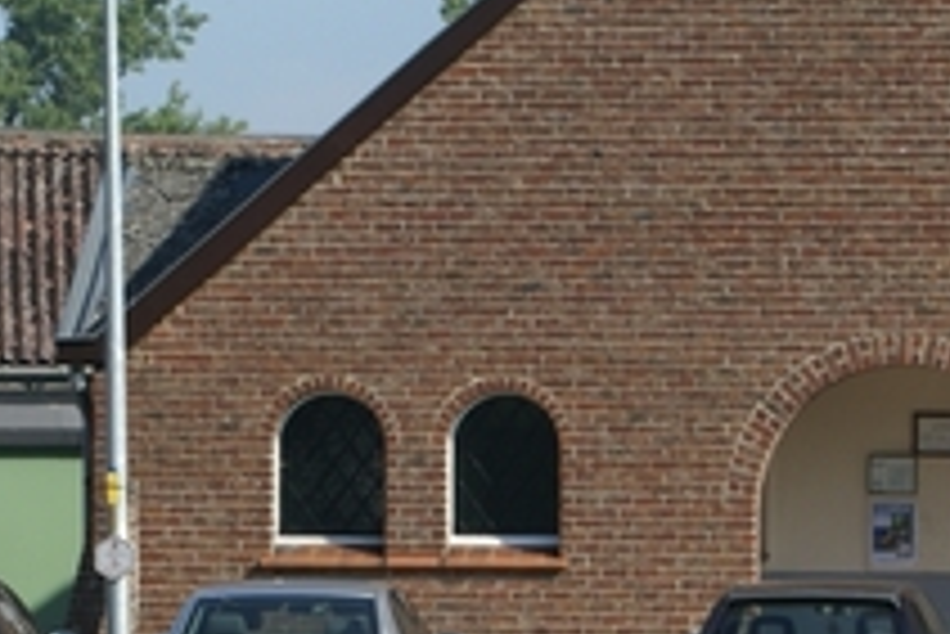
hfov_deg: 6.0
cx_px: 396
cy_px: 742
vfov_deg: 4.0
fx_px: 9004
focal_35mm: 341
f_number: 9
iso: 100
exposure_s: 1/250
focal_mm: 80
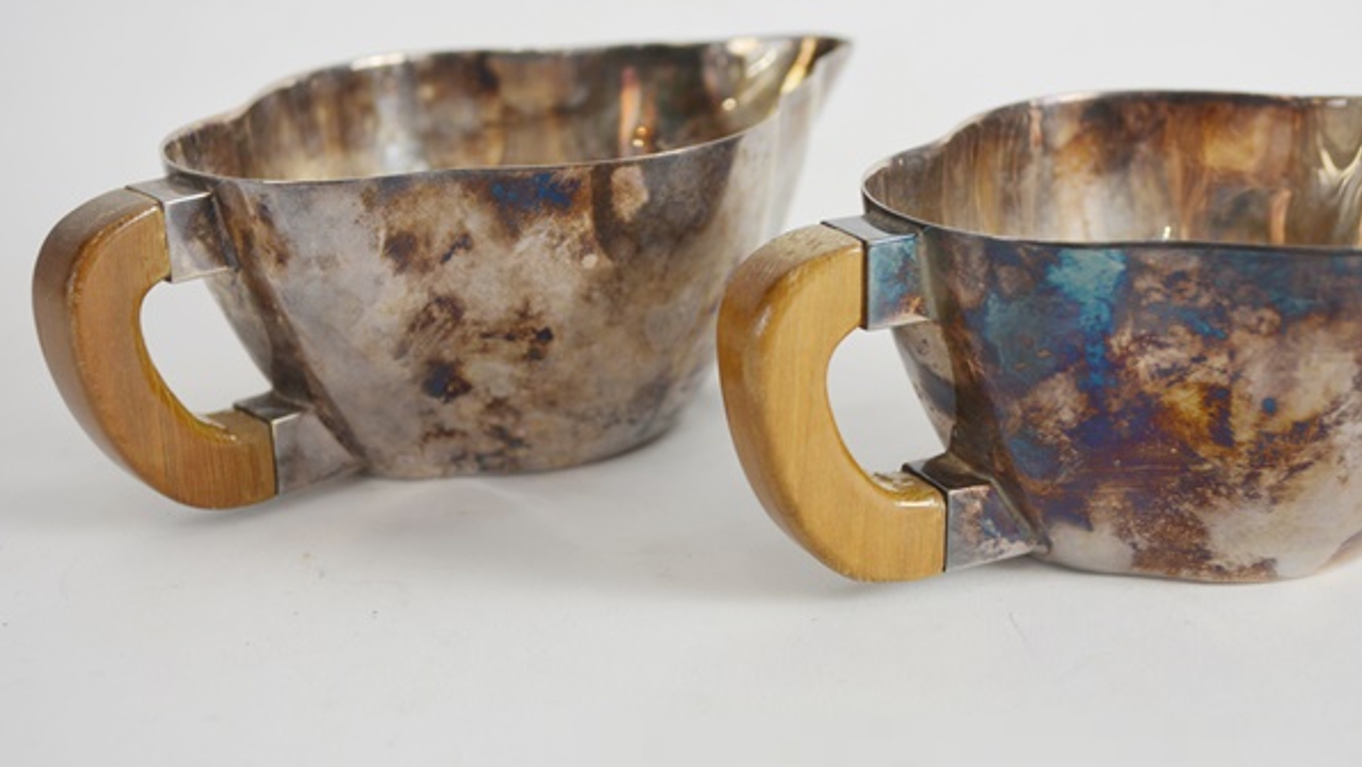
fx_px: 2059
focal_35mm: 57
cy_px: 389
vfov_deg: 21.1
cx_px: 682
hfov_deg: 36.6
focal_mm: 36
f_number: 5.6
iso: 400
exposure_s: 1/125
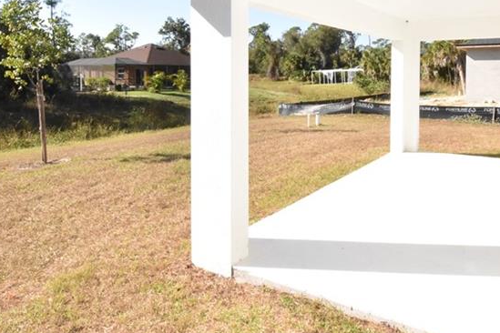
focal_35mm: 28
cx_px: 265
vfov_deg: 44.9
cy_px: 85
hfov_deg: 65.4
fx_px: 389
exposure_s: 1/200
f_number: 22
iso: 1600
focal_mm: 10
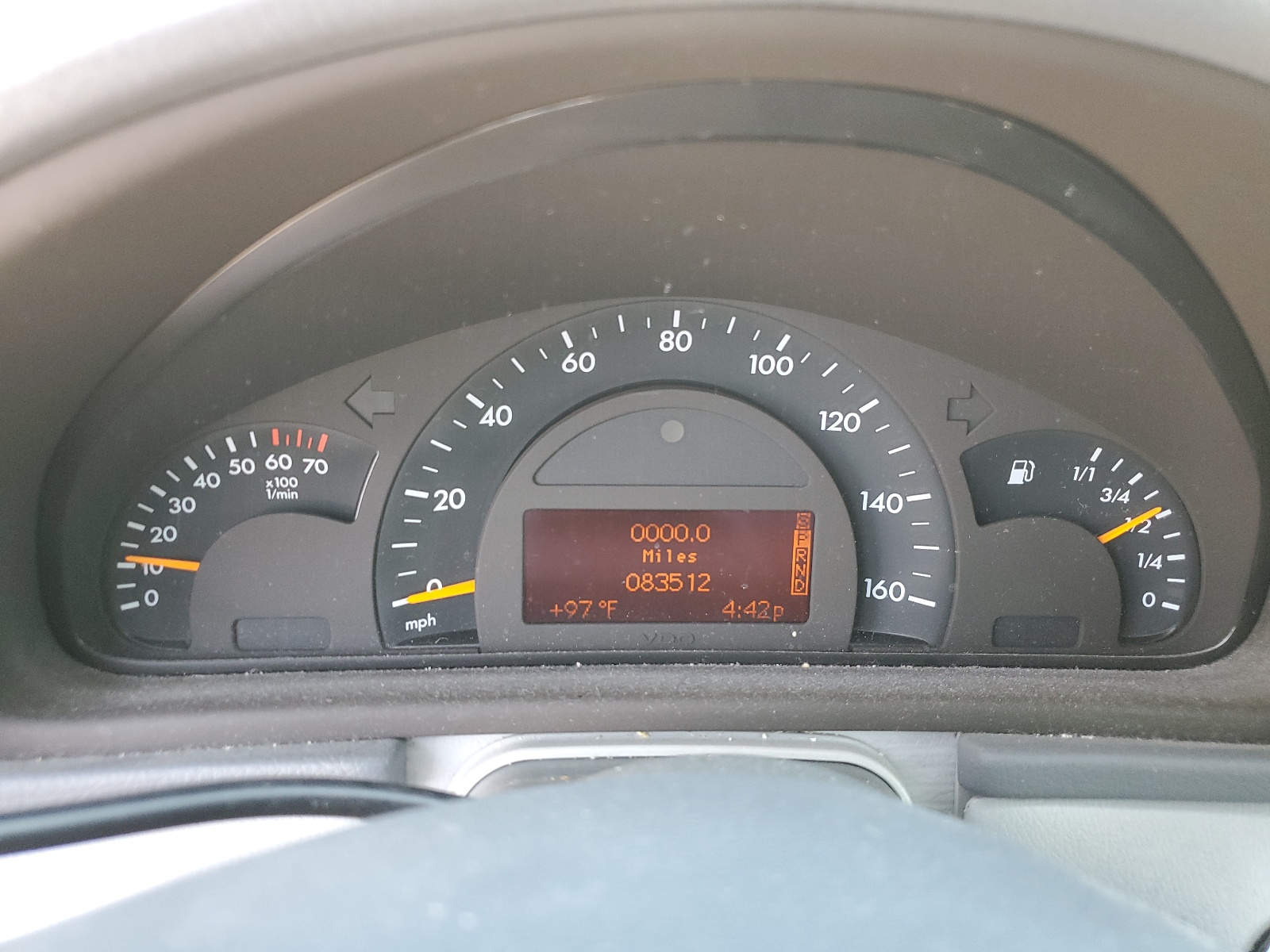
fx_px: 954
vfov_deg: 53.1
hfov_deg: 67.3
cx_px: 635
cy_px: 476
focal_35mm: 26
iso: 110
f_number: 1.5
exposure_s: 1/60.2
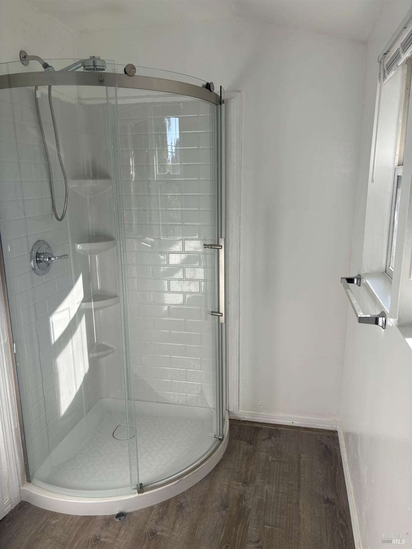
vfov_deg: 67.3
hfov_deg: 53.1
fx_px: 412
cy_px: 274
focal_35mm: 26
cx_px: 206
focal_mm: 5.96
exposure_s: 1/591
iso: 50
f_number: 1.6
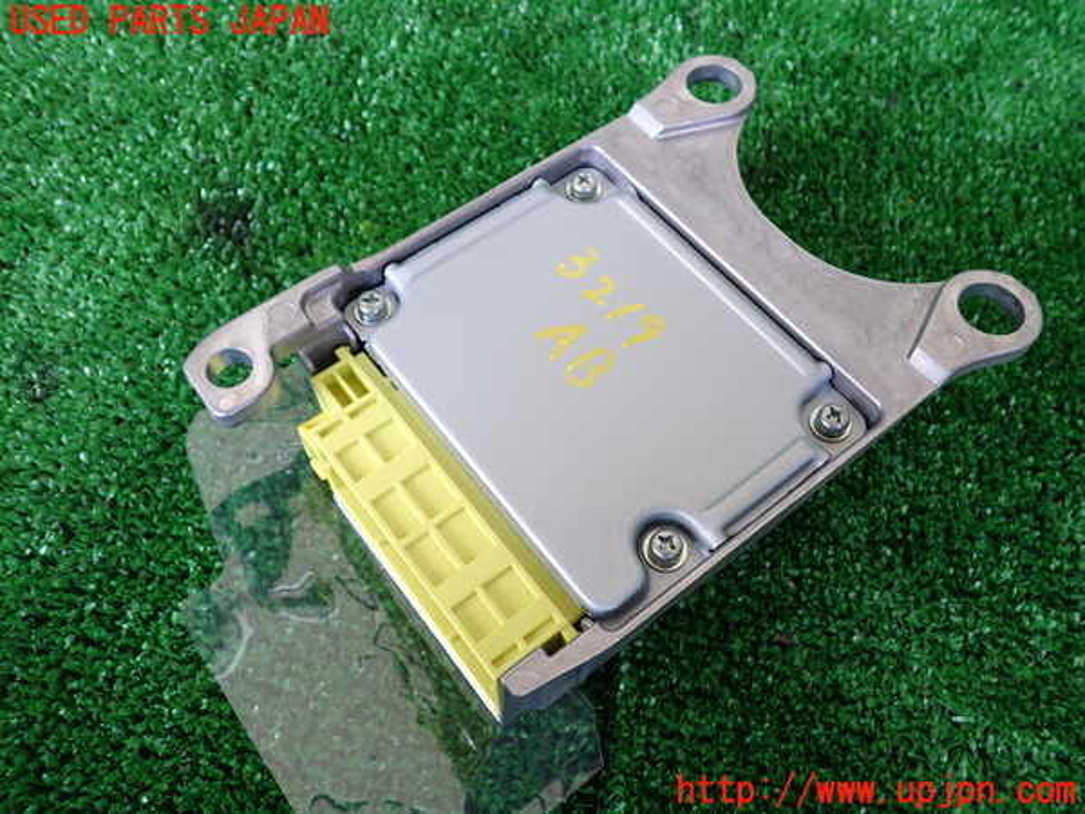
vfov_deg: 46.8
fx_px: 940
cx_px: 542
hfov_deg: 60.0
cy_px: 407
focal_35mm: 30
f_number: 2.3
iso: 160
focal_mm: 5.4
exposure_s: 1/125
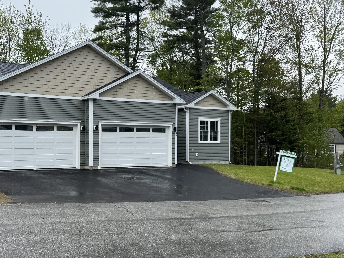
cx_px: 82
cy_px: 135
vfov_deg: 37.7
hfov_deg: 47.0
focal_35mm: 38
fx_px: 378
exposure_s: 1/1721
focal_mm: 6.76
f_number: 1.78
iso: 80
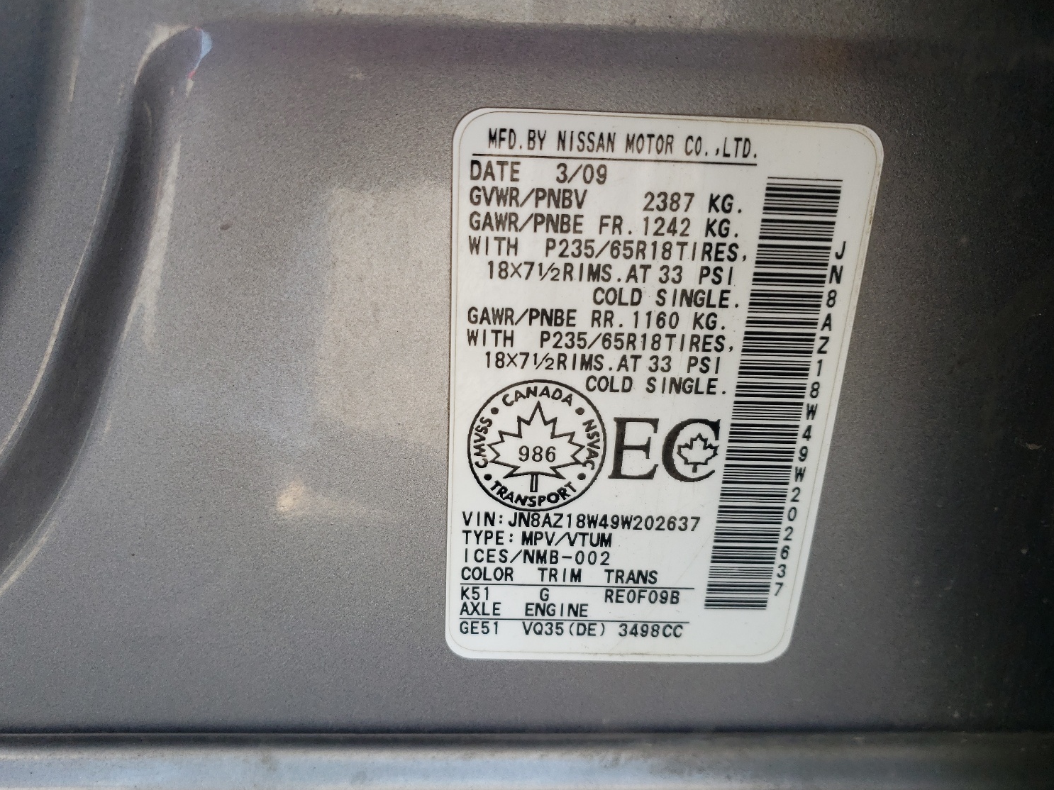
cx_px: 521
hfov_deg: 63.5
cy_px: 401
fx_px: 852
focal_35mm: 28
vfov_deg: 49.7
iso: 50
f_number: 1.5
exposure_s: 1/204
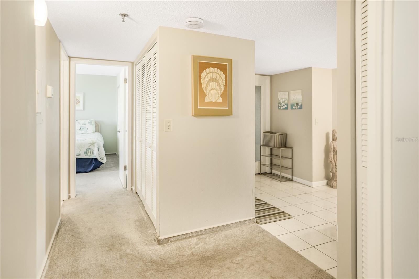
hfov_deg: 84.0
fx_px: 233
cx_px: 210
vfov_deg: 61.9
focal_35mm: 20
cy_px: 140
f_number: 1.8
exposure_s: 1/100
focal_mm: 20
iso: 125
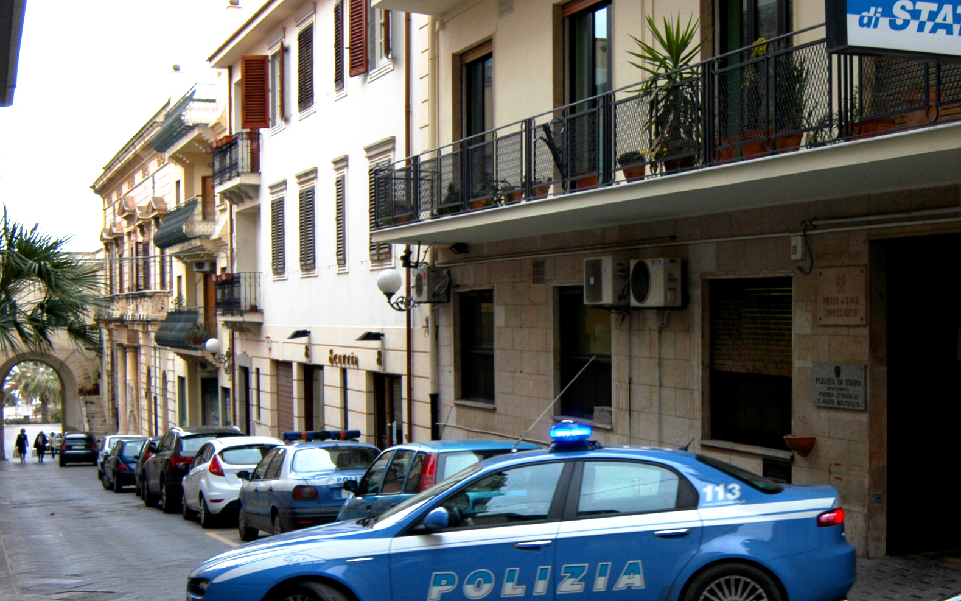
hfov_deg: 38.3
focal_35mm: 52
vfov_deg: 24.7
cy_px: 410
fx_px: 1362
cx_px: 655
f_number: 3.5
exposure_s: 1/100
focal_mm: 24
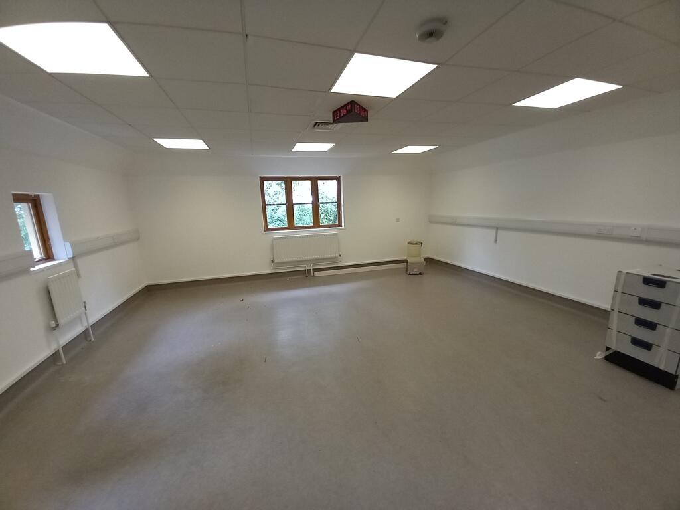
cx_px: 340
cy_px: 255
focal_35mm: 13
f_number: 2.2
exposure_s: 1/50
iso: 160
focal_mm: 1.13
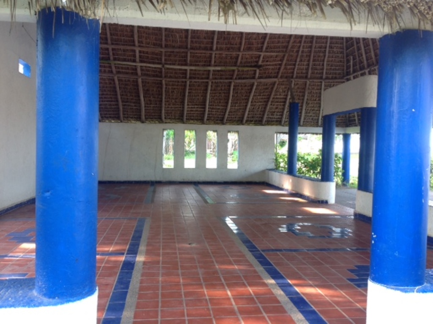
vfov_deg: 40.6
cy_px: 162
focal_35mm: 35
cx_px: 216
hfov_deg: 52.7
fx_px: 437
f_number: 2.4
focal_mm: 4.28
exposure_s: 1/40
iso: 50
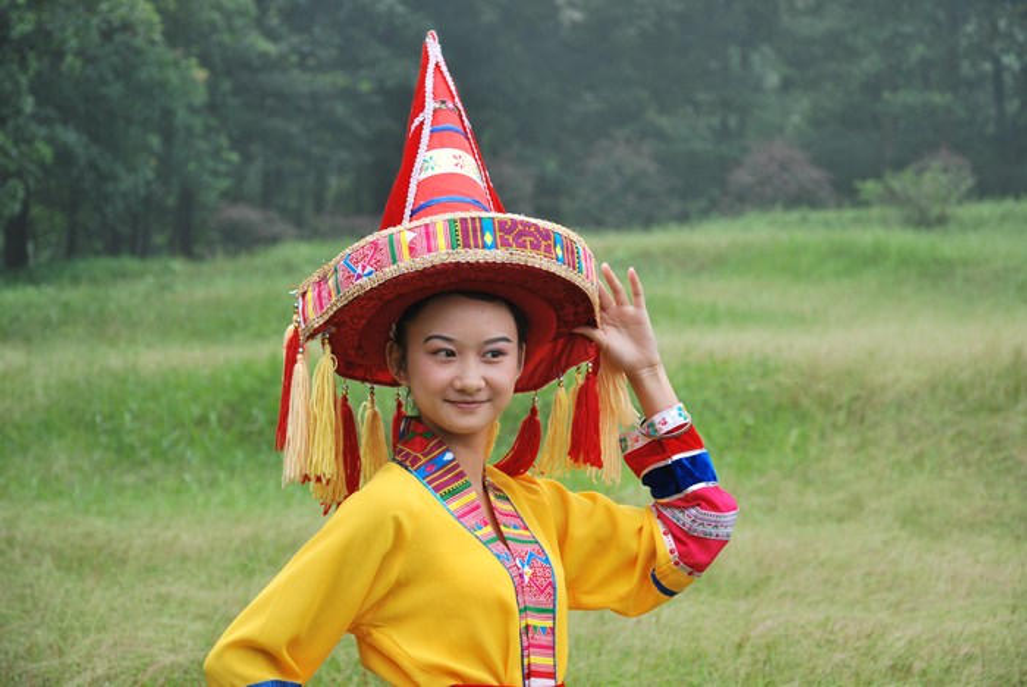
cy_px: 344
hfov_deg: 18.2
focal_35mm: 112
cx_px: 514
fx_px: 3212
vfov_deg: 12.2
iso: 200
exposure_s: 1/40
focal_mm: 75
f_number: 5.6
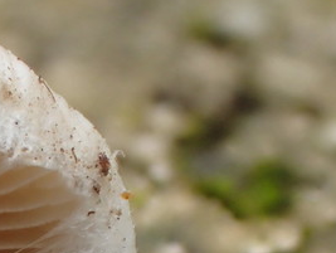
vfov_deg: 10.0
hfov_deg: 13.2
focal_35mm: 146
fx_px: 1419
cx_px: -33
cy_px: 298
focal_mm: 11.01
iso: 320
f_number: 5
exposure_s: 1/250
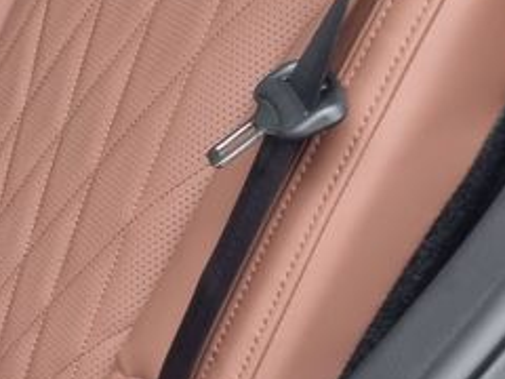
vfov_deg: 13.2
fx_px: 1619
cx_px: -438
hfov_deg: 15.1
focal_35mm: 111
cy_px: 38
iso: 320
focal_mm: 5.4
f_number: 1.8
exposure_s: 1/100
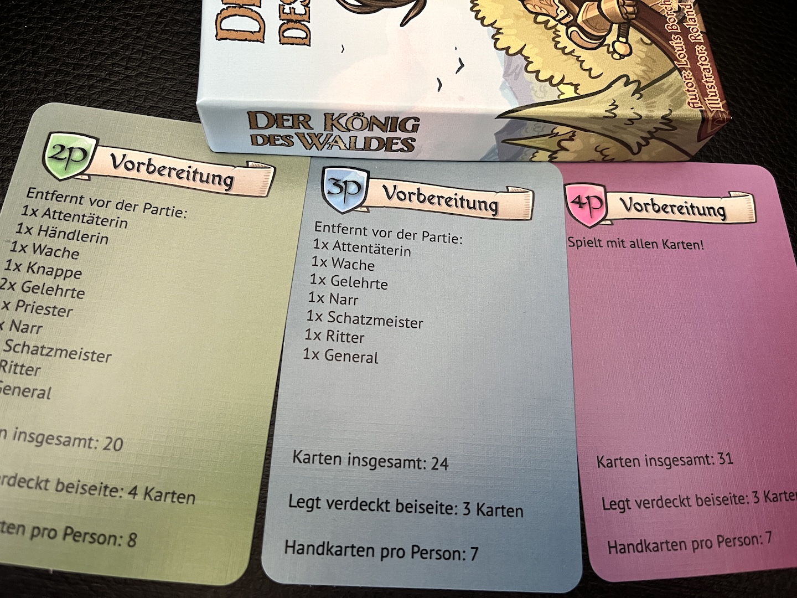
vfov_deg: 53.1
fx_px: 599
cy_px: 299
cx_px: 398
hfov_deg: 67.3
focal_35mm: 26
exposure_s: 1/60
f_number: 1.6
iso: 250
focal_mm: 5.1
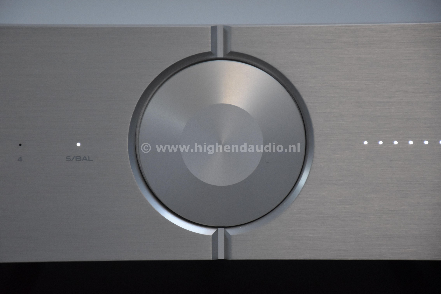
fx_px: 2572
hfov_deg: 9.8
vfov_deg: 6.5
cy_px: 147
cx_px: 220
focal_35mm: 210
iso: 2000
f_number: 5.6
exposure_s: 1/125
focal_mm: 140
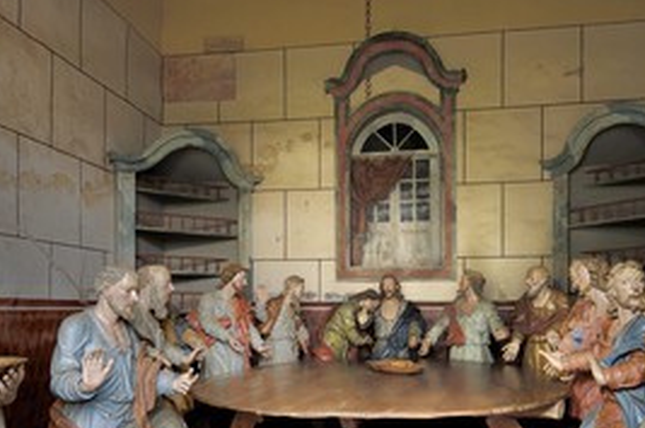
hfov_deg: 60.7
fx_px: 551
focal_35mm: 31
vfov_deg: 41.6
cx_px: 332
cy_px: 300
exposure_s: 10
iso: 100
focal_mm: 13
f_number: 7.1
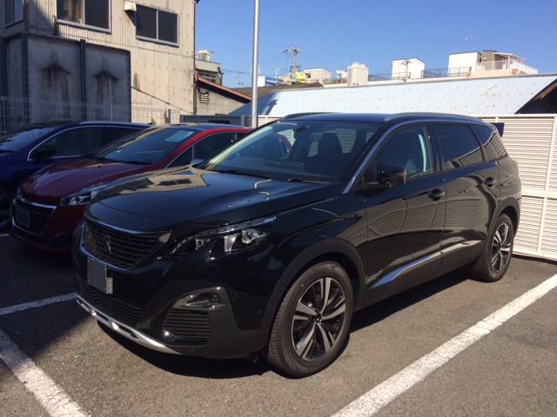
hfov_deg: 61.7
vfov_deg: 48.2
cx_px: 278
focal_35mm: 29
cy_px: 208
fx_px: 467
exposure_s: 1/2415
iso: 32
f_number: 2.2
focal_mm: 4.15
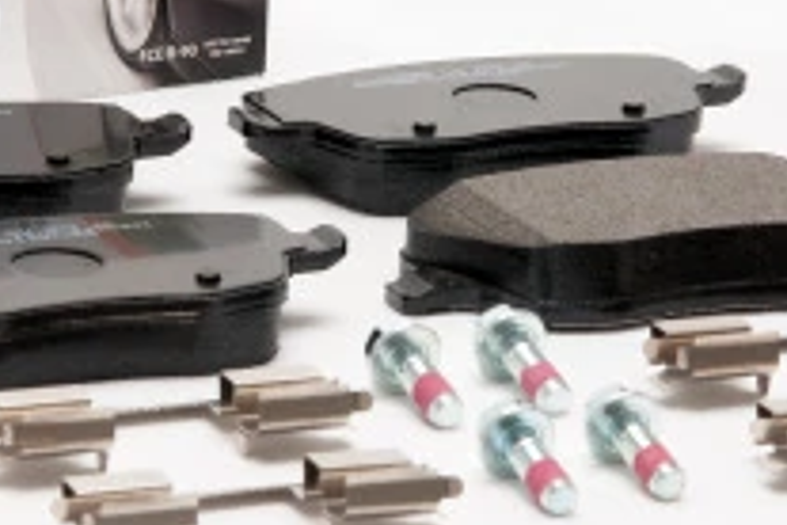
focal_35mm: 261
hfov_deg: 7.9
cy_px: 148
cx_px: 422
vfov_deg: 5.3
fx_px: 5705
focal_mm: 60
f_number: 11
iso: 100
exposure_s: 1/200
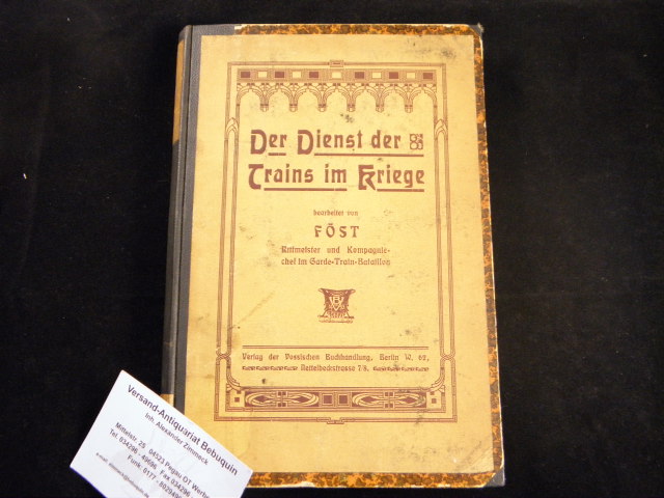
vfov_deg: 36.8
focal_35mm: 39
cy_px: 249
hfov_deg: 47.9
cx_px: 332
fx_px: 748
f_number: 3.8
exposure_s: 1/40
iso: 400
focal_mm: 7.1
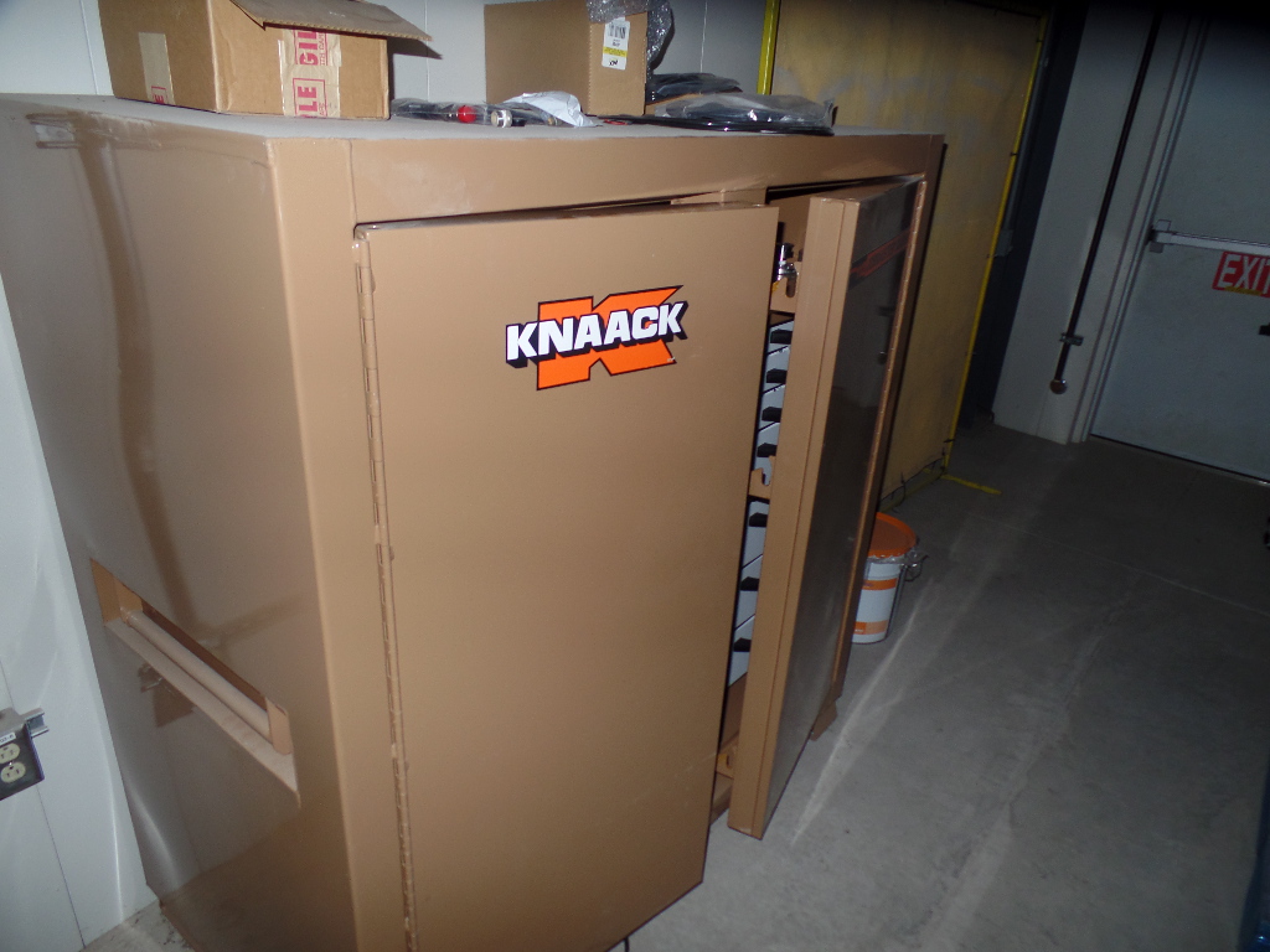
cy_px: 476
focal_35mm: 23
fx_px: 844
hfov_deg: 73.9
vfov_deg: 58.9
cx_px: 635
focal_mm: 4.1
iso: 100
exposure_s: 1/30
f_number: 2.8
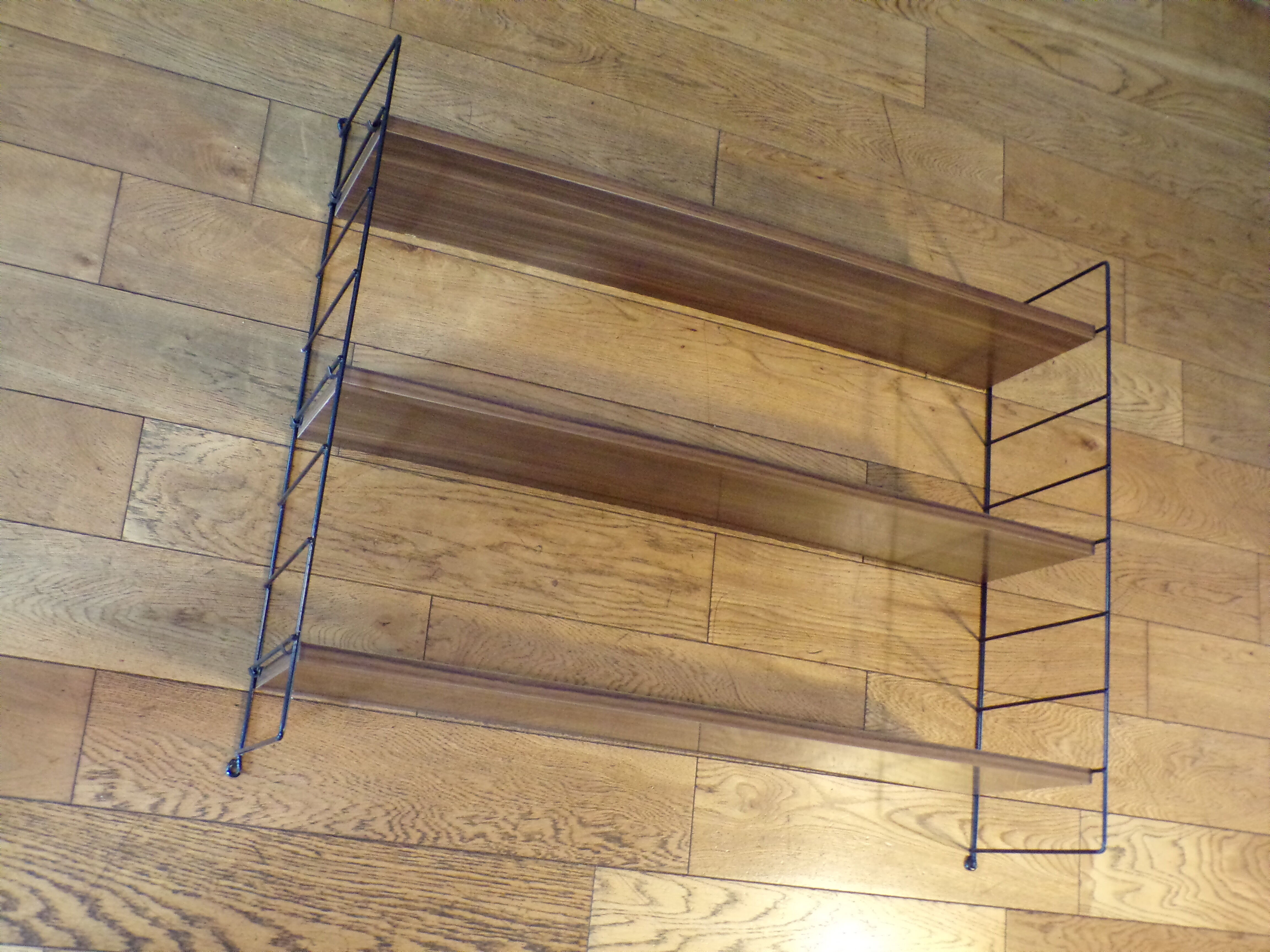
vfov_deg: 38.7
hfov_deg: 50.1
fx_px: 1357
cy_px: 476
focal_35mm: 37
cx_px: 635
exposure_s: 1/17
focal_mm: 6.6
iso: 666
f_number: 3.3
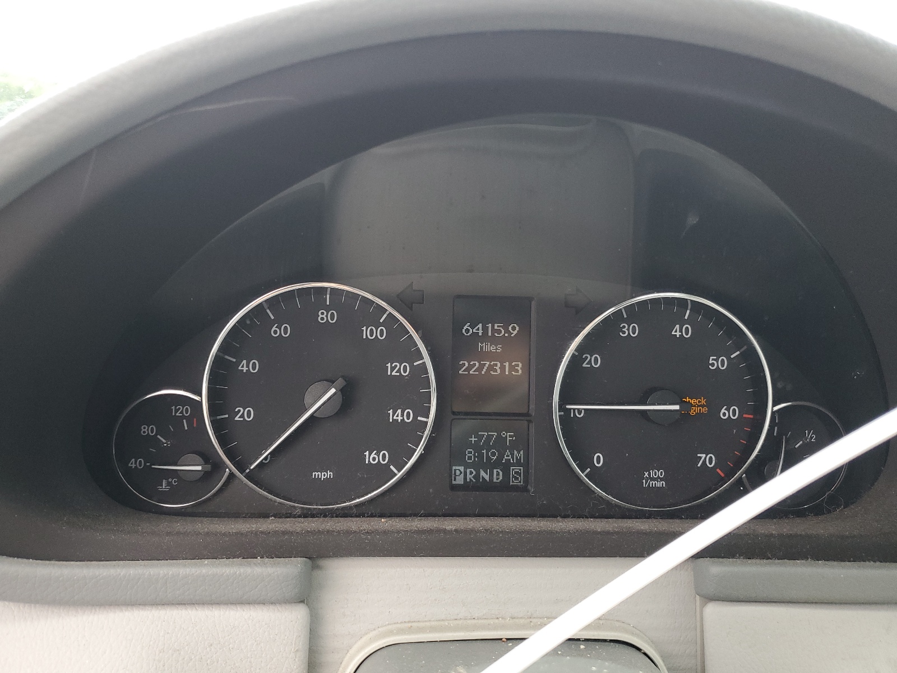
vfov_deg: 53.1
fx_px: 674
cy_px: 336
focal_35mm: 26
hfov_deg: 67.3
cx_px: 448
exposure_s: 1/60.2
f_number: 1.5
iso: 101
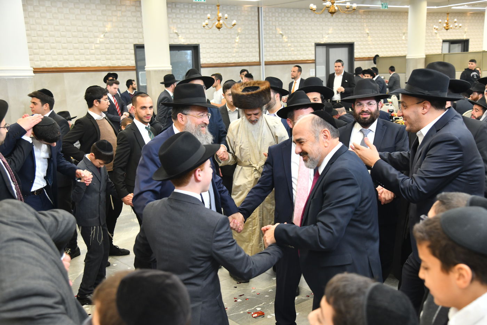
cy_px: 162
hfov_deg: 48.5
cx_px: 244
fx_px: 541
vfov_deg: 33.4
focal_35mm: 40
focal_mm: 40
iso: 1000
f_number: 5
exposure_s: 1/200
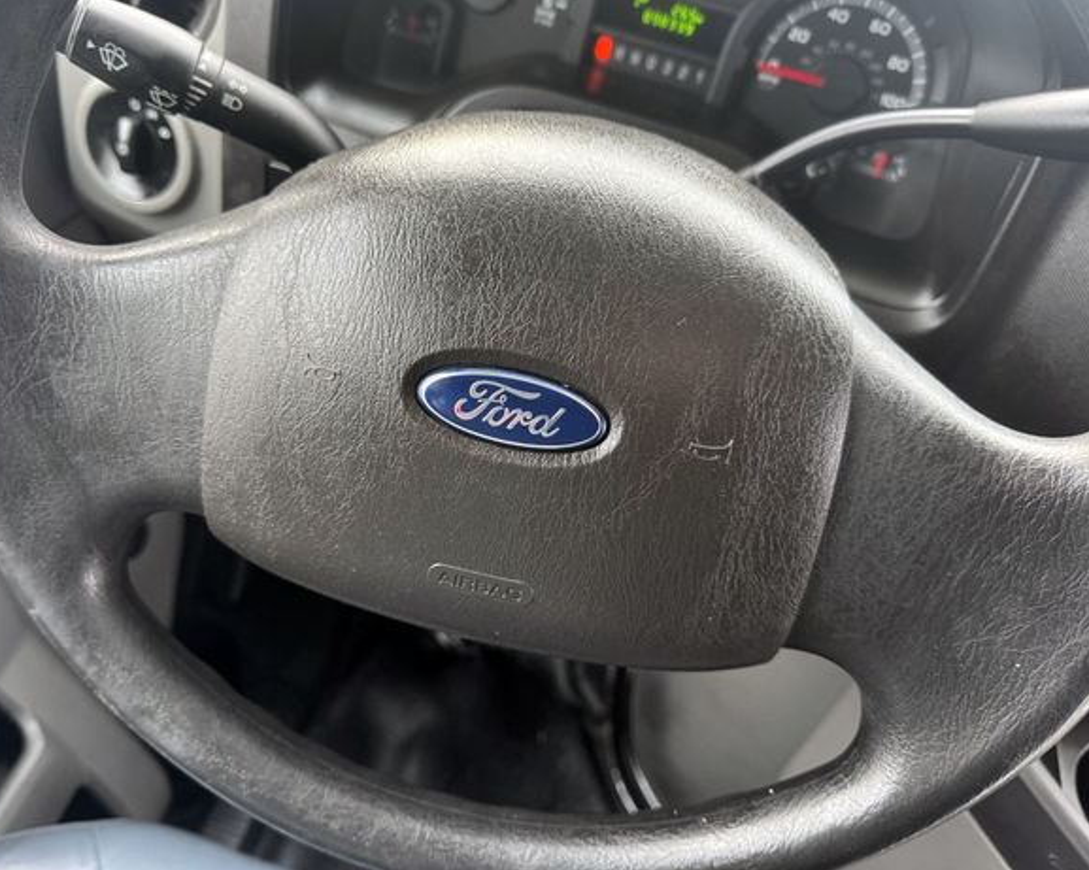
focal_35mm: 26
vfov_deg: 54.9
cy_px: 421
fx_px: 838
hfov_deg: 66.0
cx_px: 519
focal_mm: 6.76
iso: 200
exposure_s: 1/101
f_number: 1.78
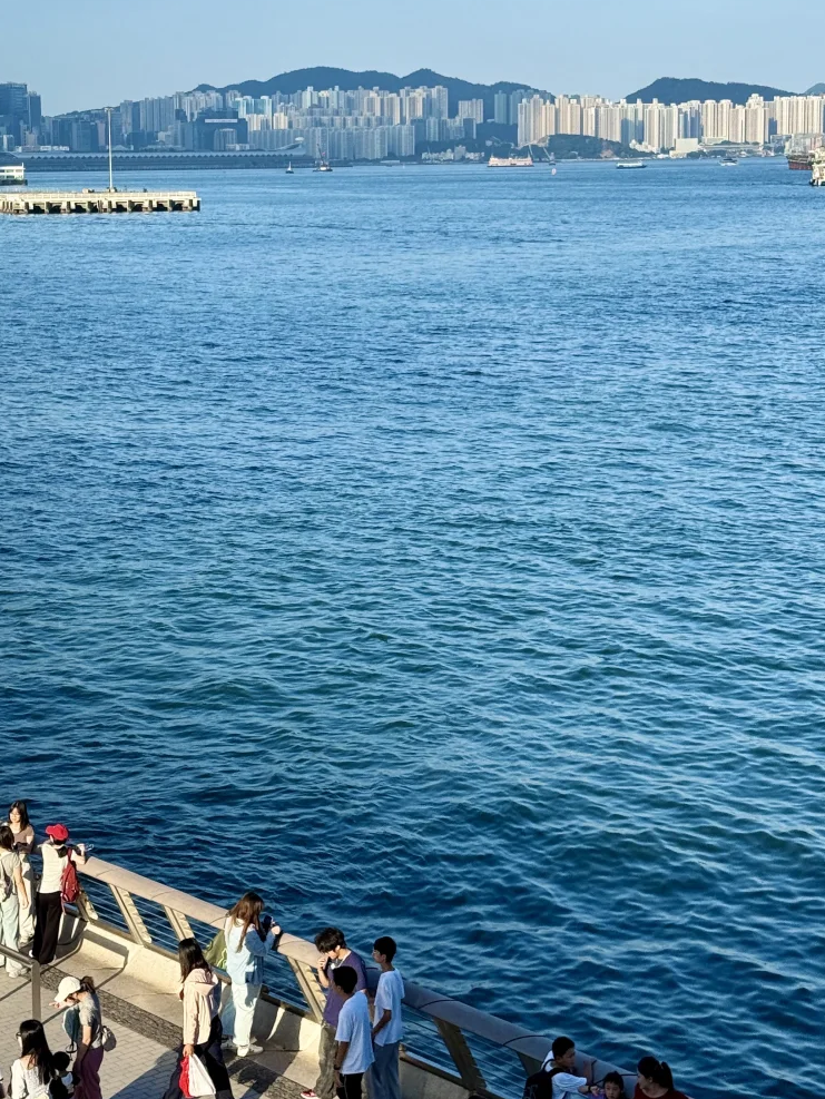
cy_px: 438
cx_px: 338
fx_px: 2223
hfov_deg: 21.0
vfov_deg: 27.7
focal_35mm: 70
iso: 64
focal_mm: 6.76
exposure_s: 1/2762
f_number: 1.78
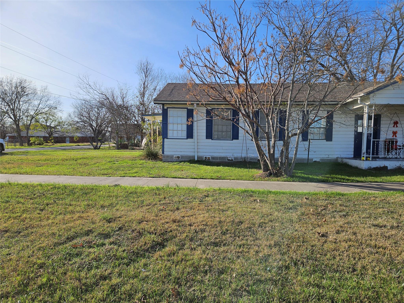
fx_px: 268
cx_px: 202
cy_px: 152
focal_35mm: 23
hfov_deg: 73.9
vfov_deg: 58.9
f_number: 1.8
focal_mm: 5.4
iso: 25
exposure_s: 1/1864
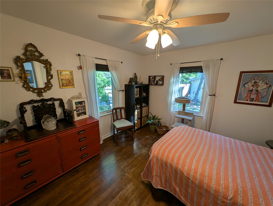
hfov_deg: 110.5
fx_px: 95
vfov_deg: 94.6
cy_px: 103
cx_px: 136
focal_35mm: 12
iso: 48
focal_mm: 2.23
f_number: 1.95
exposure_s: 1/60
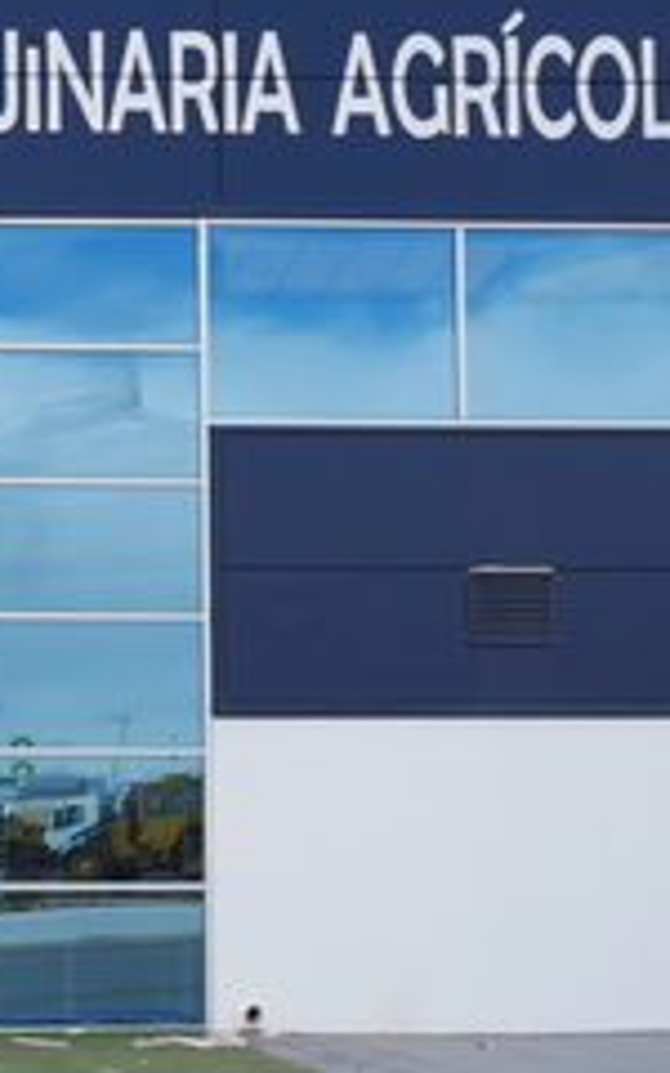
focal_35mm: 68
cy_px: 827
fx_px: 1987
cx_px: -449
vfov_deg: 29.6
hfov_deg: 16.7
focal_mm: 14
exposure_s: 1/250
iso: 200
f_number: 8
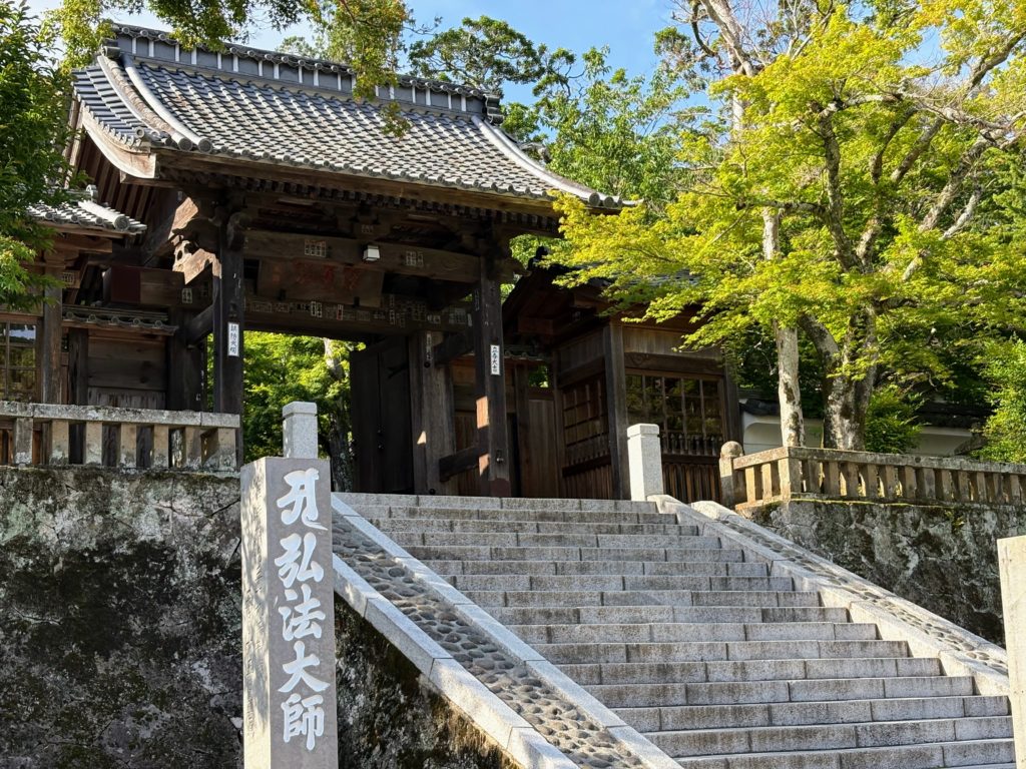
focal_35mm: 52
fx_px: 1541
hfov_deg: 36.8
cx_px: 513
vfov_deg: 28.0
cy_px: 384
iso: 50
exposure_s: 1/896
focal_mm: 5.96
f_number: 1.6
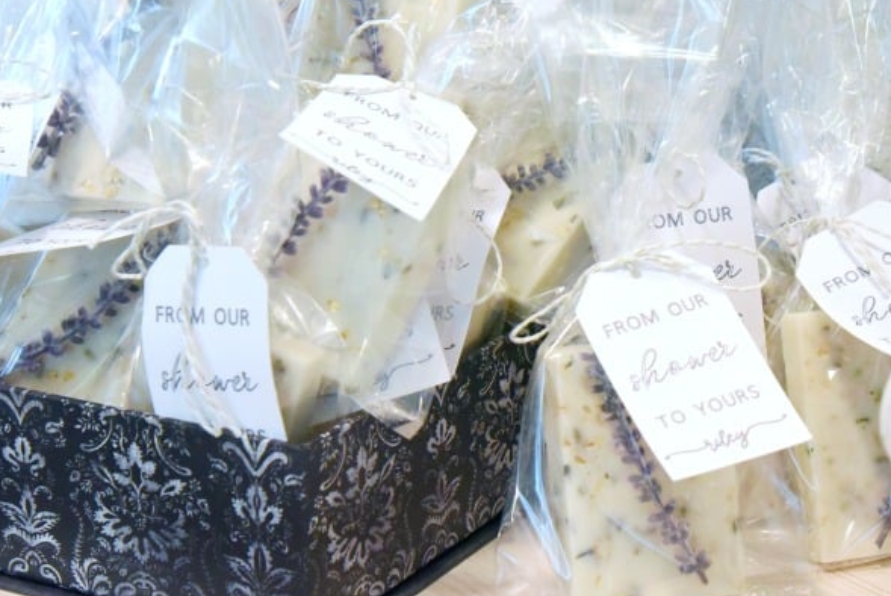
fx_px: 2081
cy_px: 269
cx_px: 617
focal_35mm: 84
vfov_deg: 16.3
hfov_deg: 24.0
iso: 10000
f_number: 9
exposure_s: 1/60
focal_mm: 55
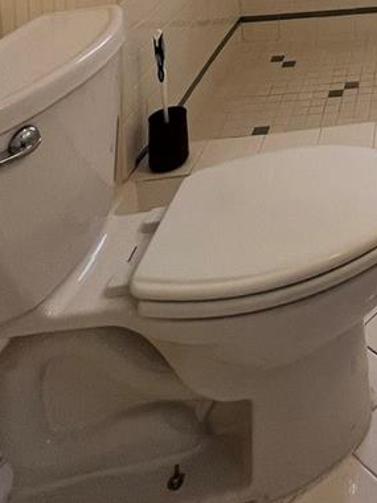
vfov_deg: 31.5
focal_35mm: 41
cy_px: -192
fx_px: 595
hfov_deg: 26.8
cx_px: 544
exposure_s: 1/120
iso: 80
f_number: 1.8
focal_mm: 1.57
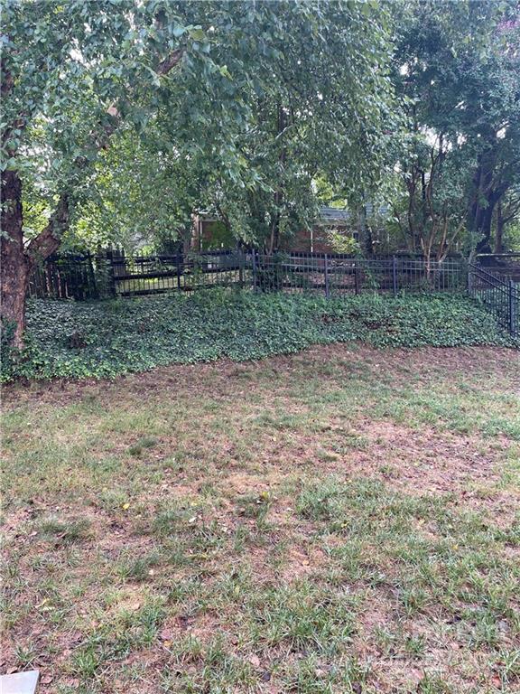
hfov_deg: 53.1
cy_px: 347
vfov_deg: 67.3
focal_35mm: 26
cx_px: 260
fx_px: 521
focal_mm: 4.2
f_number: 1.6
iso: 40
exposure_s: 1/121
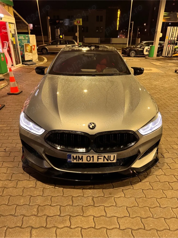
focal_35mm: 24
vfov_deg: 71.6
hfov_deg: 56.8
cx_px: 89
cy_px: 119
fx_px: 165
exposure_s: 1/54
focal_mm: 6.76
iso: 800
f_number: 1.78
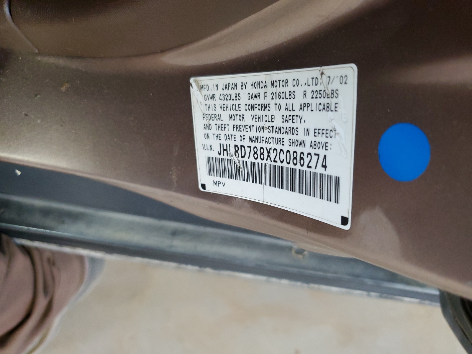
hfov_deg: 67.3
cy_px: 177
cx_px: 236
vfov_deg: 53.1
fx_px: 355
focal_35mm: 26
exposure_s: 1/60.2
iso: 227
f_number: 1.5
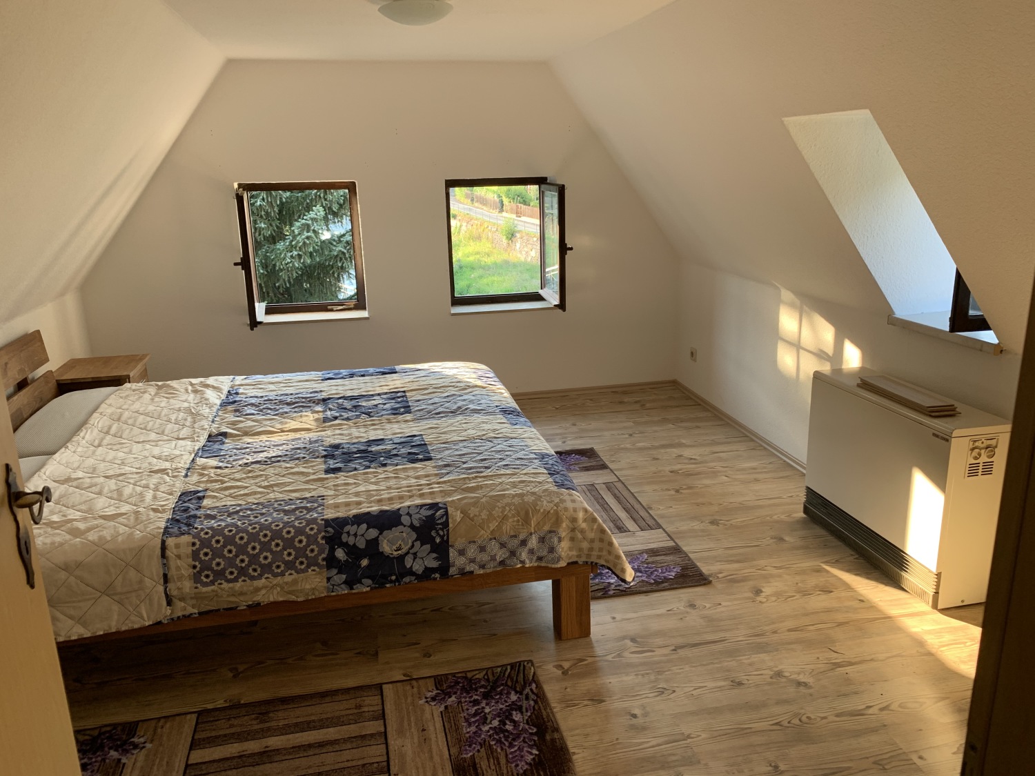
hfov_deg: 67.3
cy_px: 388
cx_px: 518
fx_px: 777
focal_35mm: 26
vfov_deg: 53.1
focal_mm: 4.25
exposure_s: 1/121
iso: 64
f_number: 1.8
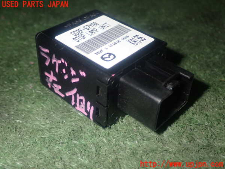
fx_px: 305
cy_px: 84
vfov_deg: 30.9
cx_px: 112
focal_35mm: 47
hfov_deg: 40.4
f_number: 9
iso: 320
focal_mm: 8.4
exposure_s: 1/50
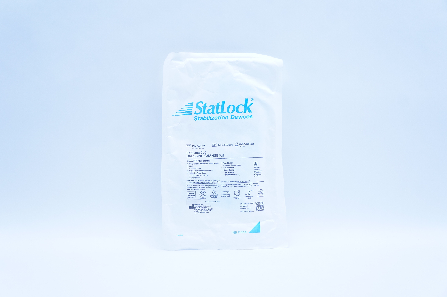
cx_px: 224
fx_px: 409
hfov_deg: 57.3
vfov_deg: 39.9
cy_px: 148
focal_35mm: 33
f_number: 5.6
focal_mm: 22
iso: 800
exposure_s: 1/125
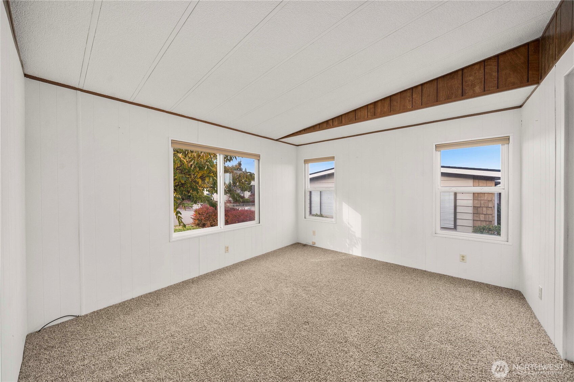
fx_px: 191
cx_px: 287
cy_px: 191
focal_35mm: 12
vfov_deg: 90.0
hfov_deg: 112.6
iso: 1000
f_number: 6.7
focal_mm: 12
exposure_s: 1/30
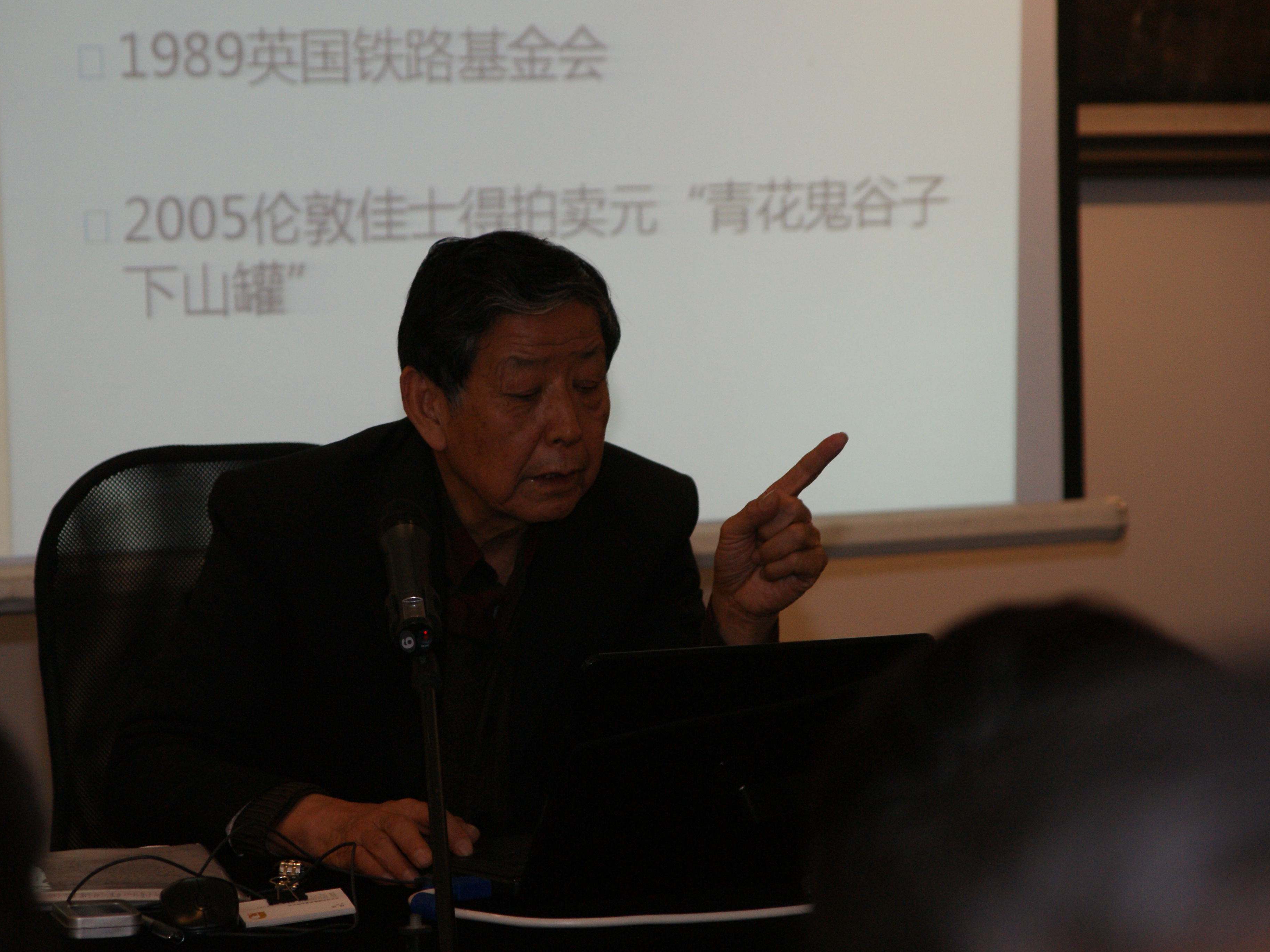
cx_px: 545
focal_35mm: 145
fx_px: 5320
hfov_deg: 13.6
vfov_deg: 10.2
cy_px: 446
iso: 400
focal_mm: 80
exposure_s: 1/125
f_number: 4.5
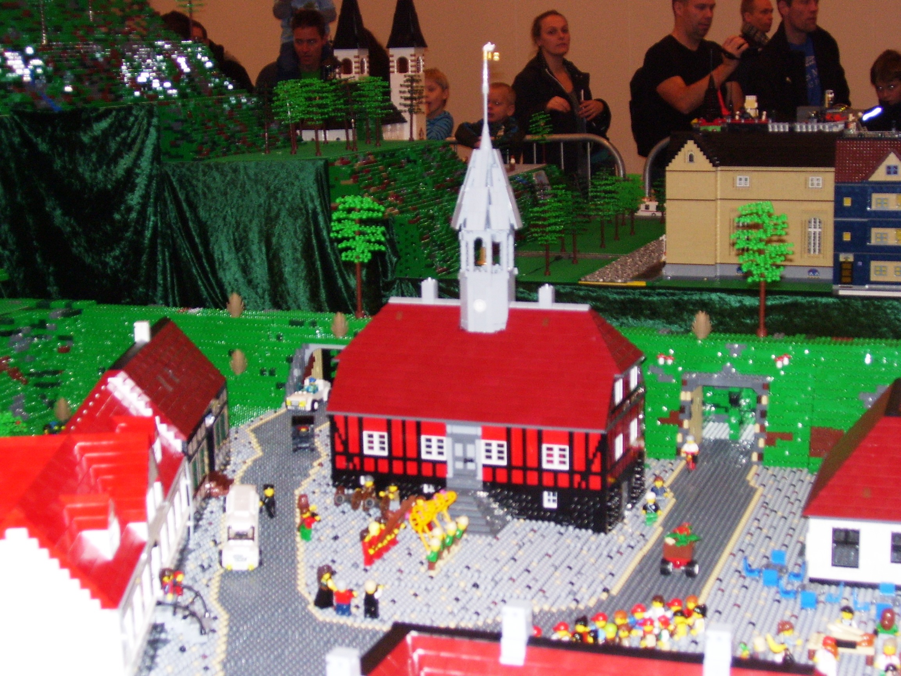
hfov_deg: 34.3
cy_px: 338
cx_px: 450
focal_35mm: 56
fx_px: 1458
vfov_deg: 26.1
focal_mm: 9.4
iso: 125
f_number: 3.4
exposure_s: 1/60
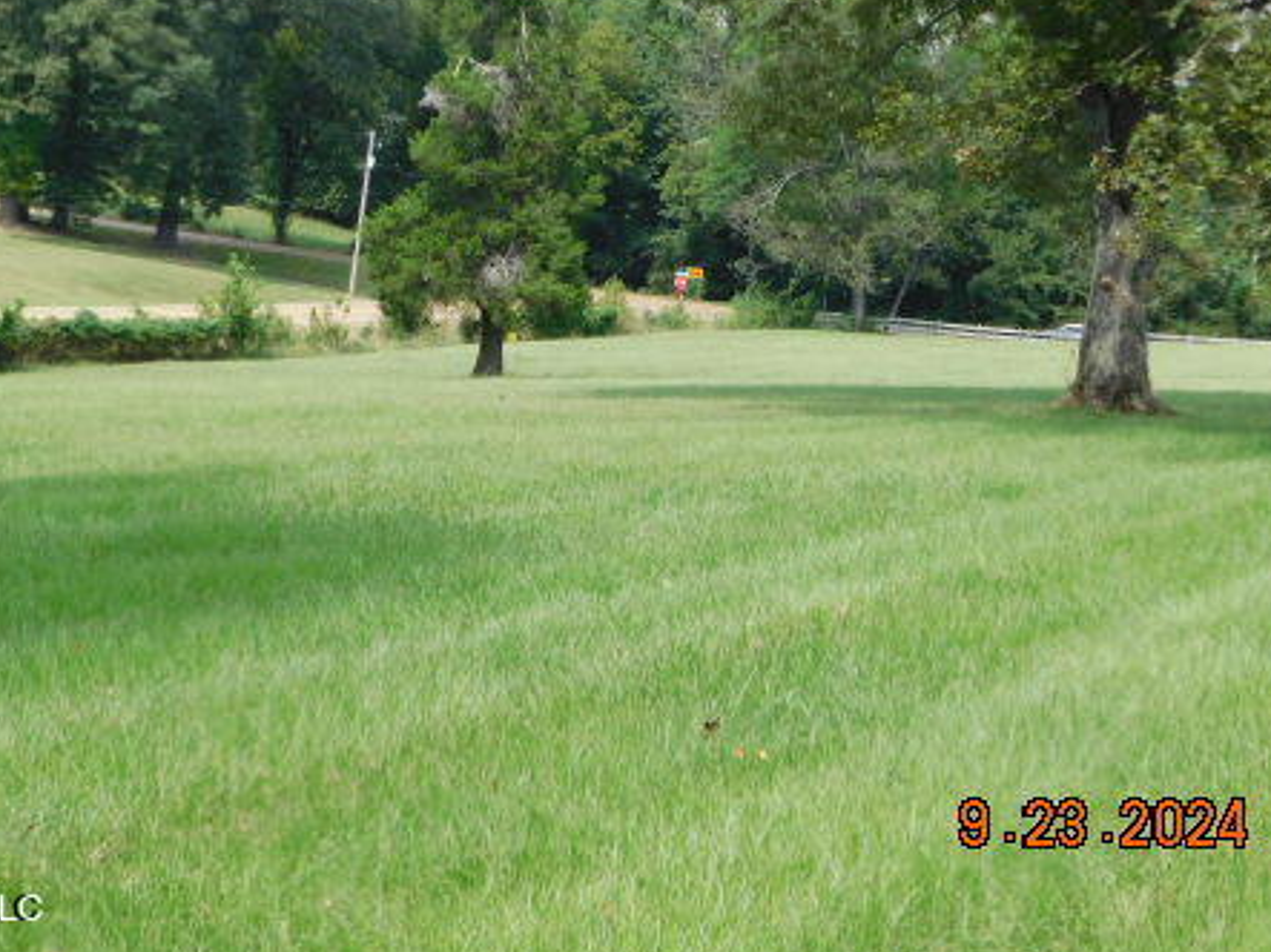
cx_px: 671
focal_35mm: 65
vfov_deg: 22.4
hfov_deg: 29.8
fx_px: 2386
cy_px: 281
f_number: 3.7
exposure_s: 1/400
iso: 125
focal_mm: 8
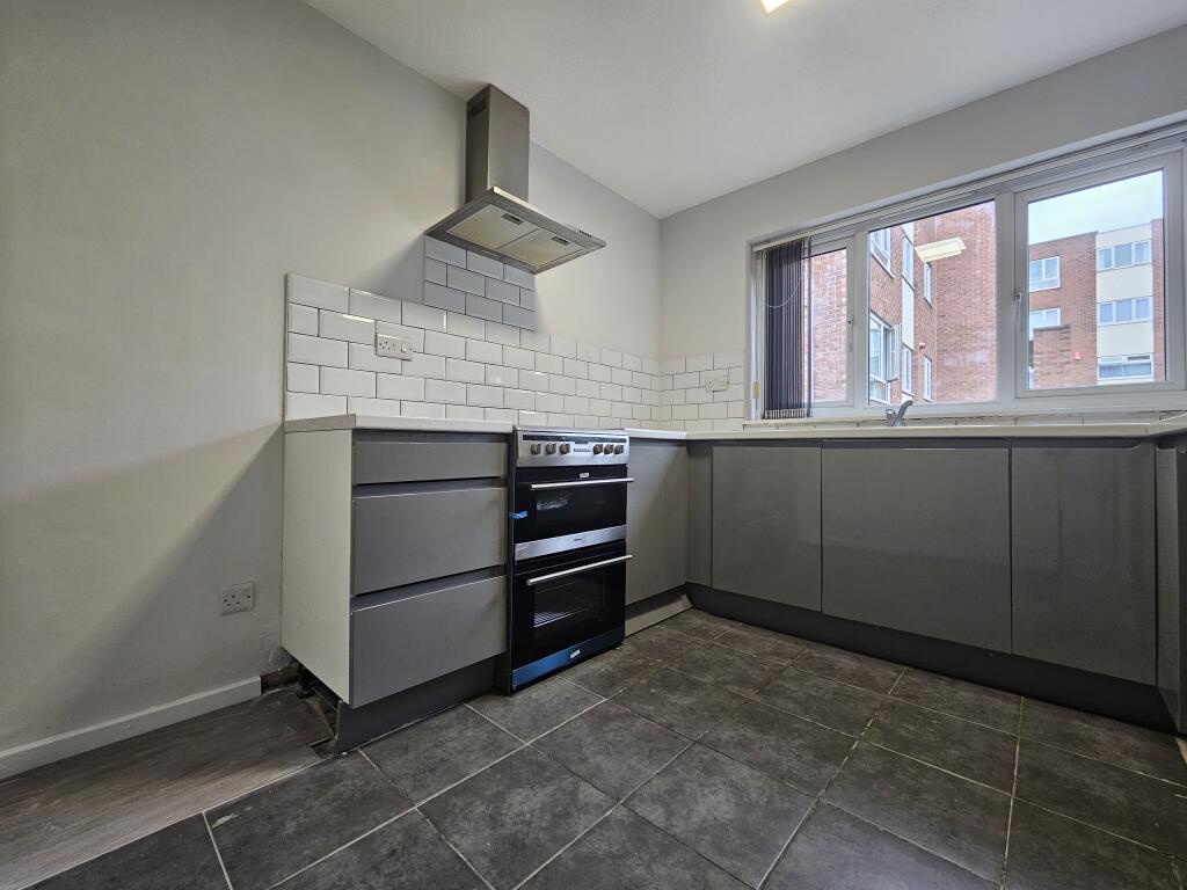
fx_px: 446
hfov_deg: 106.2
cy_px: 445
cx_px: 594
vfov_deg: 89.9
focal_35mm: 13
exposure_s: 1/50
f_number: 2.2
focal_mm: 2.2
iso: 125
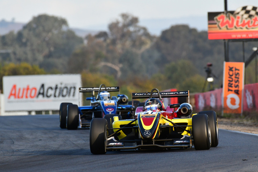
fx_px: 5423
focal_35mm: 757
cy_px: 86
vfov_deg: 1.8
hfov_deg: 2.7
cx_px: 129
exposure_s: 1/640
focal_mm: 500
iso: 800
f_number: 8
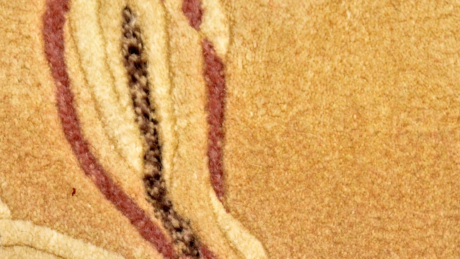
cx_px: 92
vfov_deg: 4.7
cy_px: 142
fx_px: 3141
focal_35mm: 258
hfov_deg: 8.4
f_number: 4
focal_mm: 55
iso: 160
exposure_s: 1/250
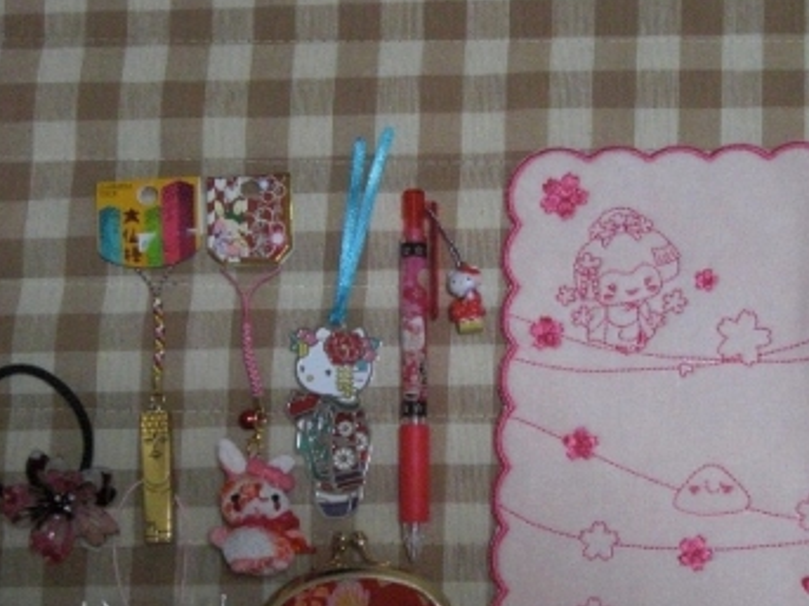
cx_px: 568
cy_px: 416
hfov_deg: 28.7
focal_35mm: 67
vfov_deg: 21.8
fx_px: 1565
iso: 800
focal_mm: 8.2
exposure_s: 1/100
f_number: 3.3
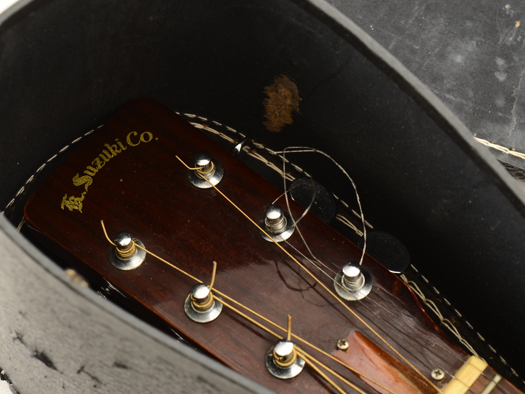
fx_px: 1373
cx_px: 242
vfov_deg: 16.3
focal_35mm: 91
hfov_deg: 21.6
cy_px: 199
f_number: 10
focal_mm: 55
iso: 320
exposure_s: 1/80
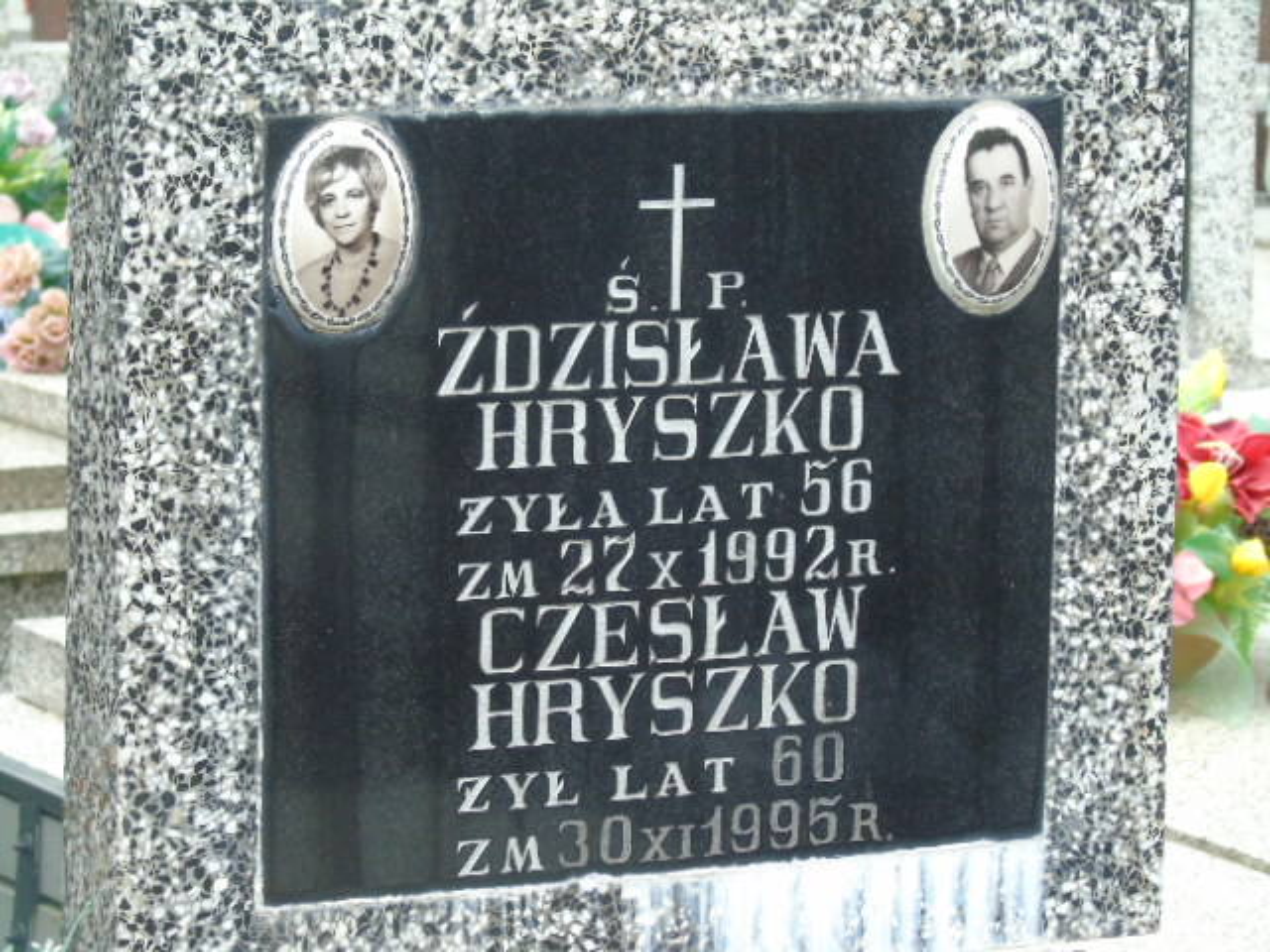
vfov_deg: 9.2
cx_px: 635
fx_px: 5943
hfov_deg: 12.2
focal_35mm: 162
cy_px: 476
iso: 200
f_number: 4.9
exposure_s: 1/125
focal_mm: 29
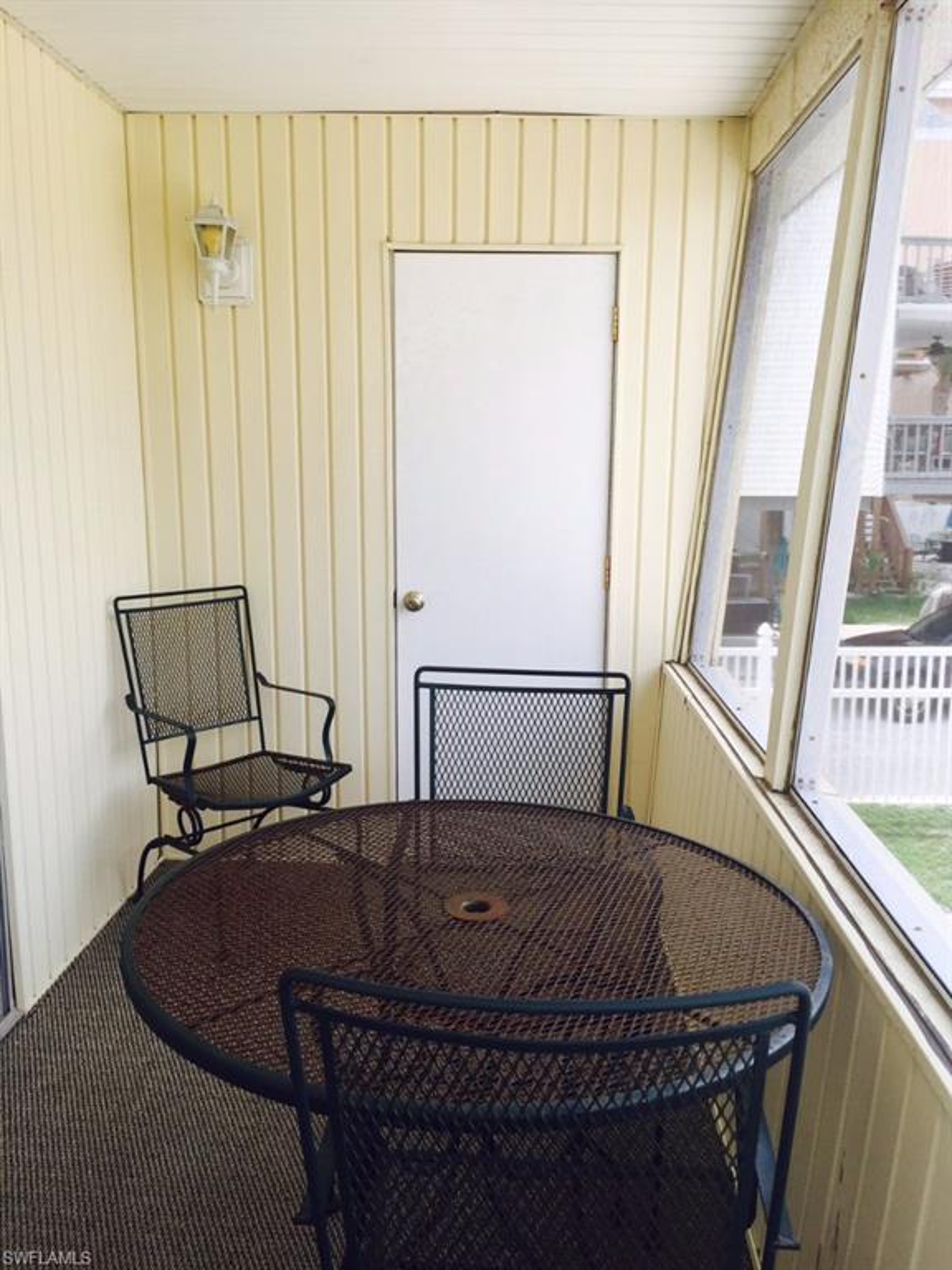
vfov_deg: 61.7
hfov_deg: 48.2
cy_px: 635
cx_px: 476
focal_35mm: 29
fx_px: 1063
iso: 32
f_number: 2.2
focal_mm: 4.15
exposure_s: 1/399
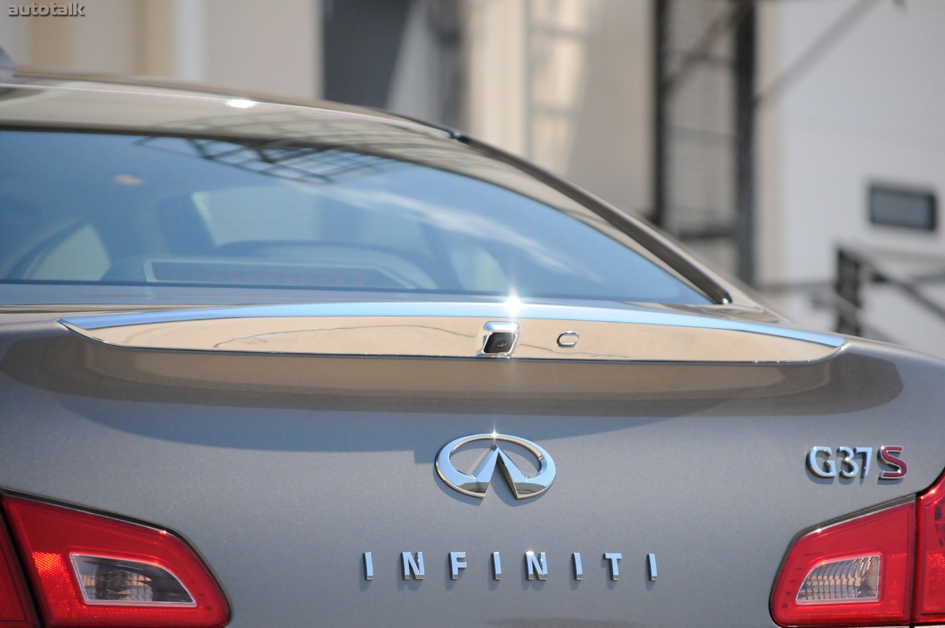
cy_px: 314
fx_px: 4798
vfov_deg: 7.5
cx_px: 472
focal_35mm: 183
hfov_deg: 11.2
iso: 2000
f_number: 5.6
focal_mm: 122
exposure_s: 1/8000
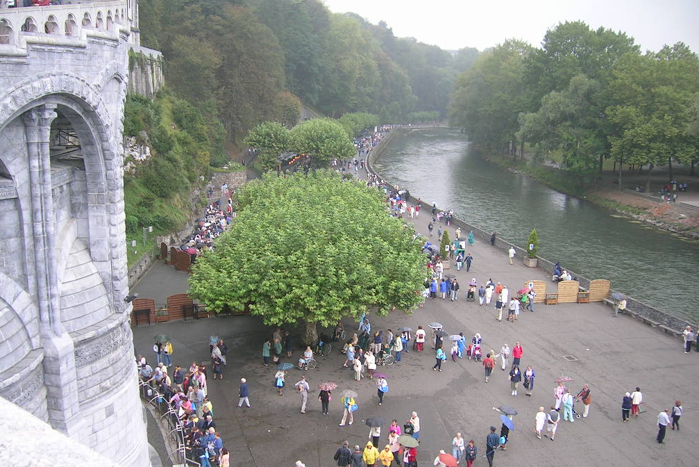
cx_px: 347
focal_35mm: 37
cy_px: 258
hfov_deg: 51.9
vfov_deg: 35.9
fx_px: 719
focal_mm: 5.4
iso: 50
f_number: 2.8
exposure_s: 1/31.1
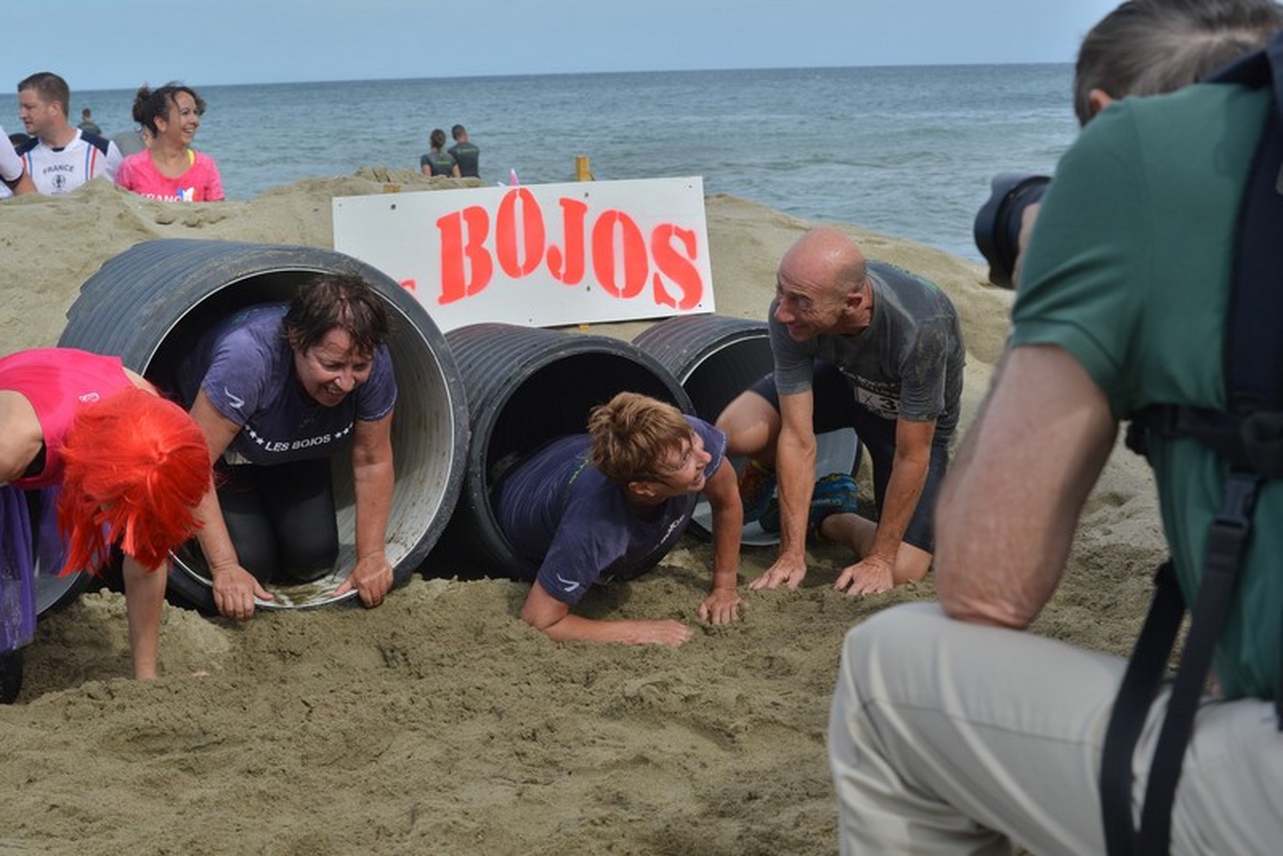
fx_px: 2495
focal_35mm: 70
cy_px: 428
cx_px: 642
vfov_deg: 19.5
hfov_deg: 28.8
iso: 100
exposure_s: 1/160
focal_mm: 70
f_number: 10
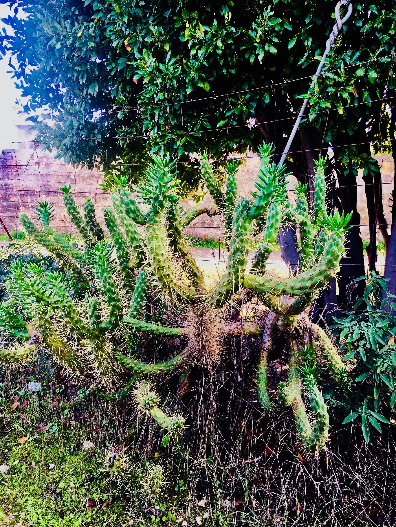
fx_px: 442
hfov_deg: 48.2
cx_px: 198
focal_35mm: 29
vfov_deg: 61.7
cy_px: 264
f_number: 2.2
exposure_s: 1/116
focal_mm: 4.15
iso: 32
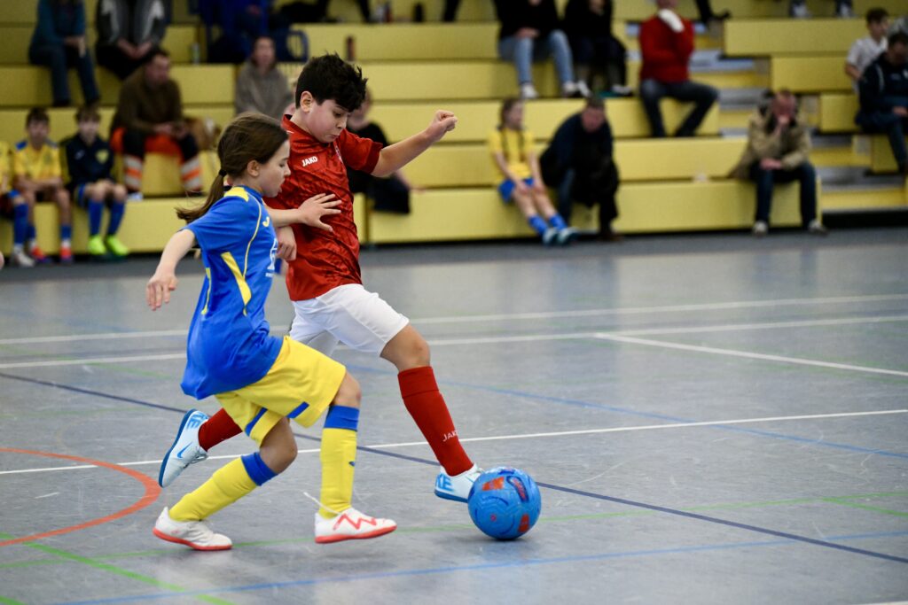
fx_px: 3279
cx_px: 454
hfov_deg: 15.8
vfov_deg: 10.6
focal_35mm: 130
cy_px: 302
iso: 8000
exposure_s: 1/1600
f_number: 2.8
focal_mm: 130
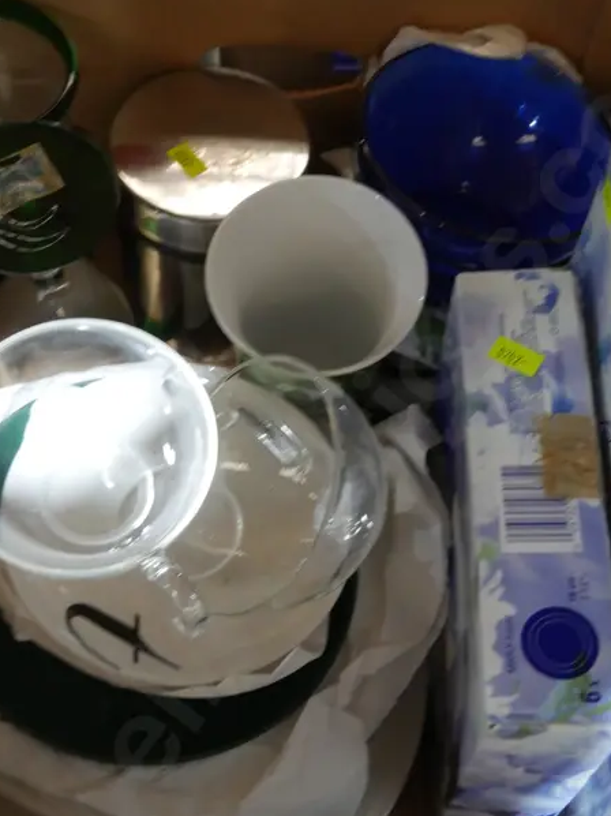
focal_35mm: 48
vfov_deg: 39.3
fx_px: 1130
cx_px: 309
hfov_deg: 30.2
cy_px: 529
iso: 1250
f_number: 3.5
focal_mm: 14
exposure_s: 1/60
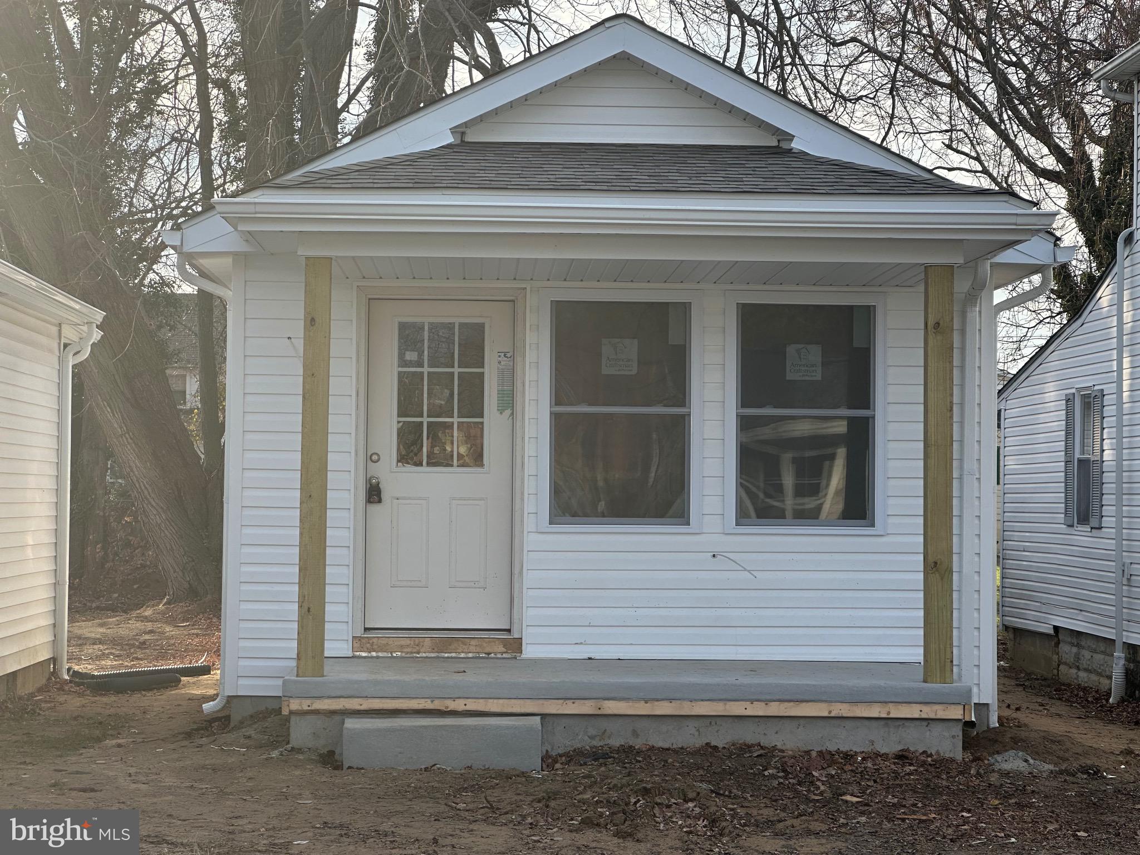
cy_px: 428
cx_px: 570
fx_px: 2536
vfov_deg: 19.1
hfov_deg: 25.3
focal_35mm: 77
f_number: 2.8
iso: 32
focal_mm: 9
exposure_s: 1/428
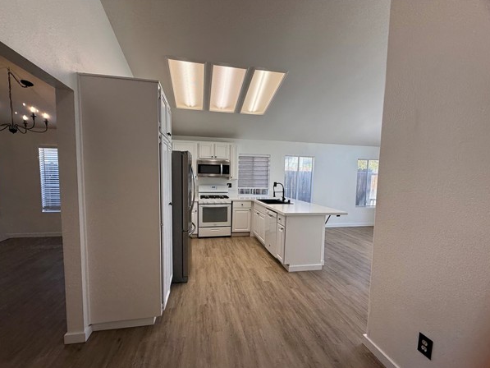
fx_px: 212
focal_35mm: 15
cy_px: 193
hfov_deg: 98.2
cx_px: 243
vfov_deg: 81.7
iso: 64
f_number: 2.2
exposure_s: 1/120
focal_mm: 2.22
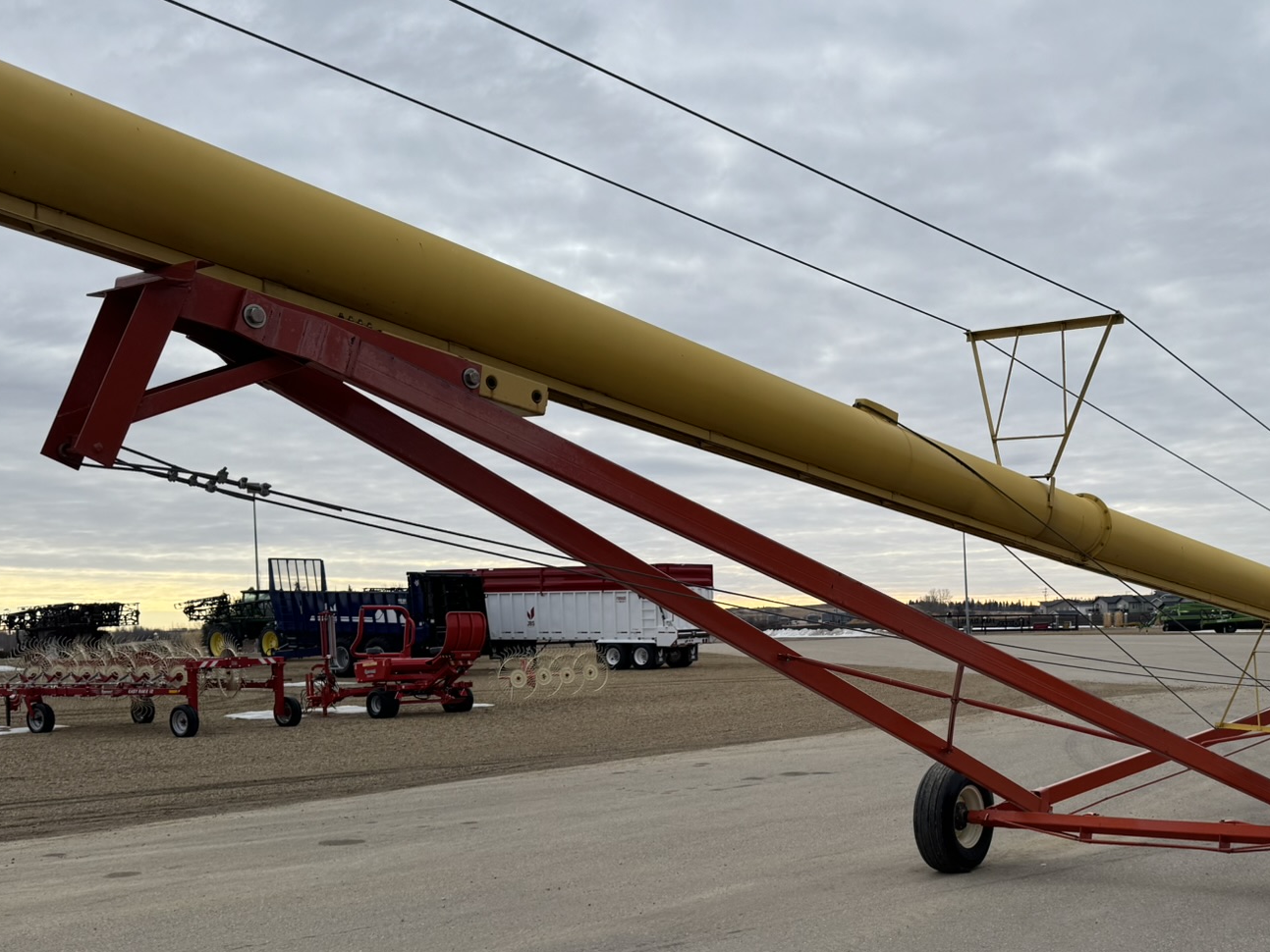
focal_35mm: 38
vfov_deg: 37.2
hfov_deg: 48.0
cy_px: 660
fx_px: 1394
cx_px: 865
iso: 80
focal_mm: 6.76
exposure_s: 1/2415
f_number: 1.78
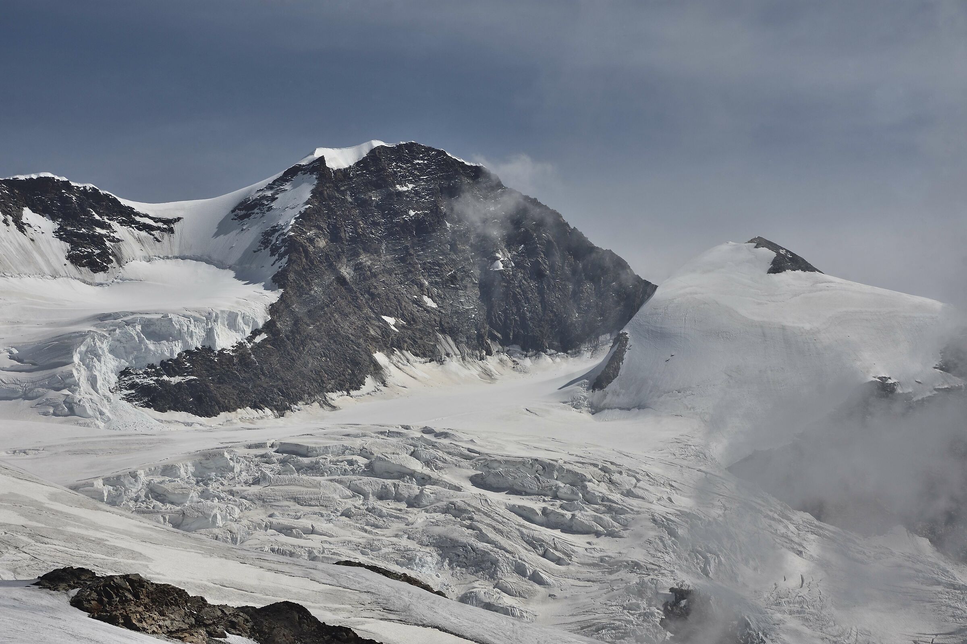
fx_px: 2498
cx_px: 484
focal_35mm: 93
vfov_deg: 14.7
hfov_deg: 21.9
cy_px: 322
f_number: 11
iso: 100
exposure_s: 1/160
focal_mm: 62
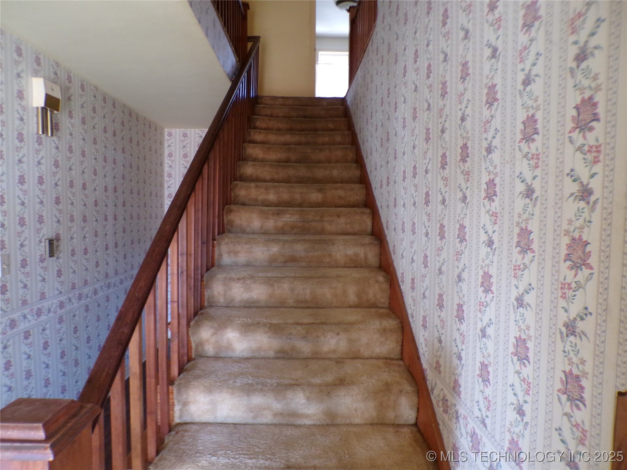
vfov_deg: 56.8
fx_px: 435
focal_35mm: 24
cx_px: 314
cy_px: 235
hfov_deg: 71.6
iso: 395
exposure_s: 1/17
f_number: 3
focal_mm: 4.3
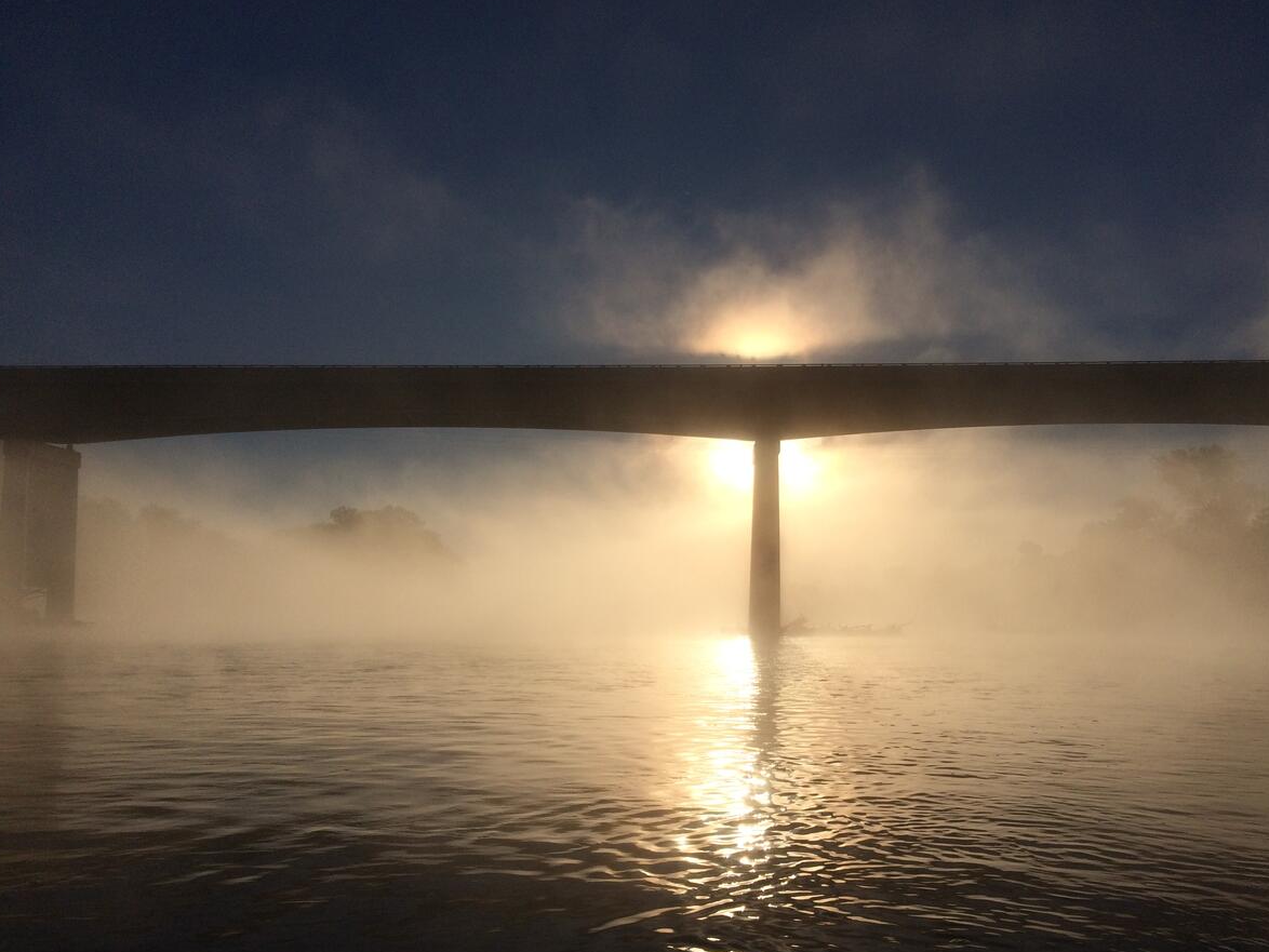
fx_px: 1210
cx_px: 705
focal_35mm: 33
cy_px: 524
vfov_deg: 42.9
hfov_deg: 55.2
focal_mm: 4.15
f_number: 2.2
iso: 32
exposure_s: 1/20833
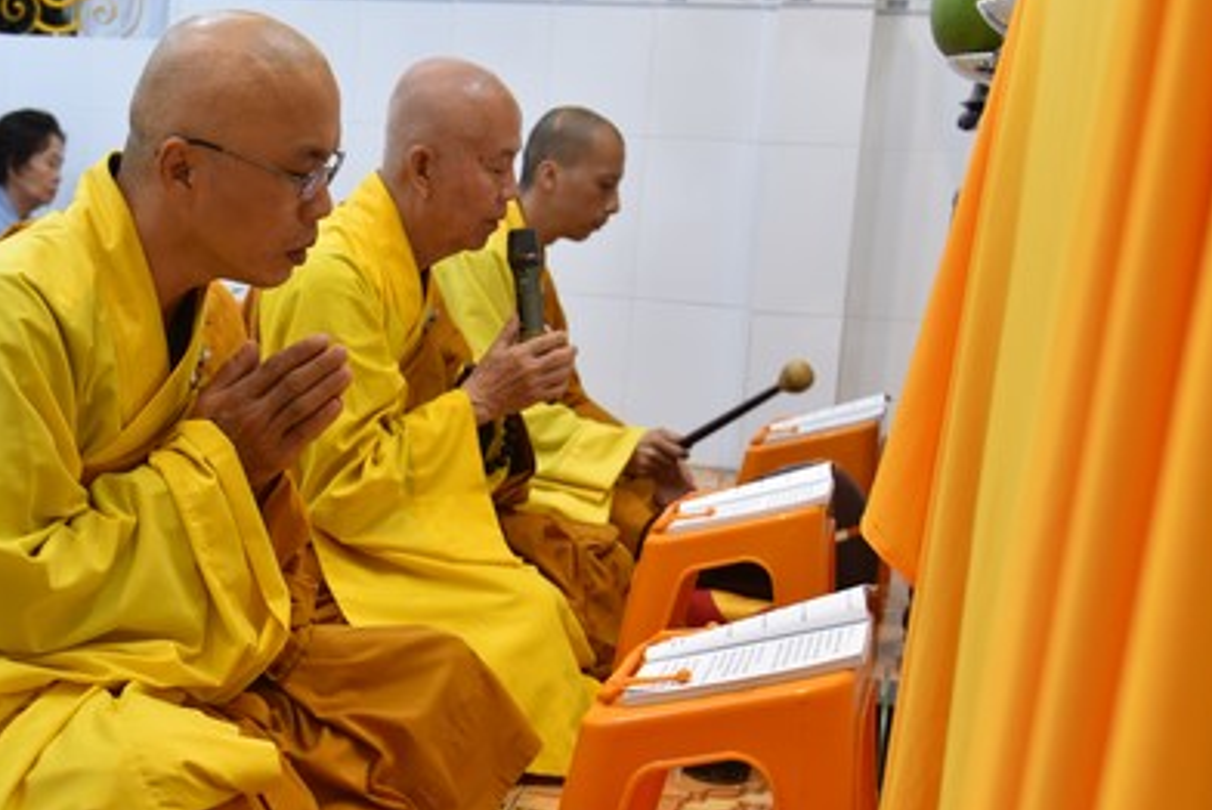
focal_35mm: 53
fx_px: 1786
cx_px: 281
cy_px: 399
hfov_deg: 36.5
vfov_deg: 25.6
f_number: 4
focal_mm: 32
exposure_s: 1/60
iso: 640
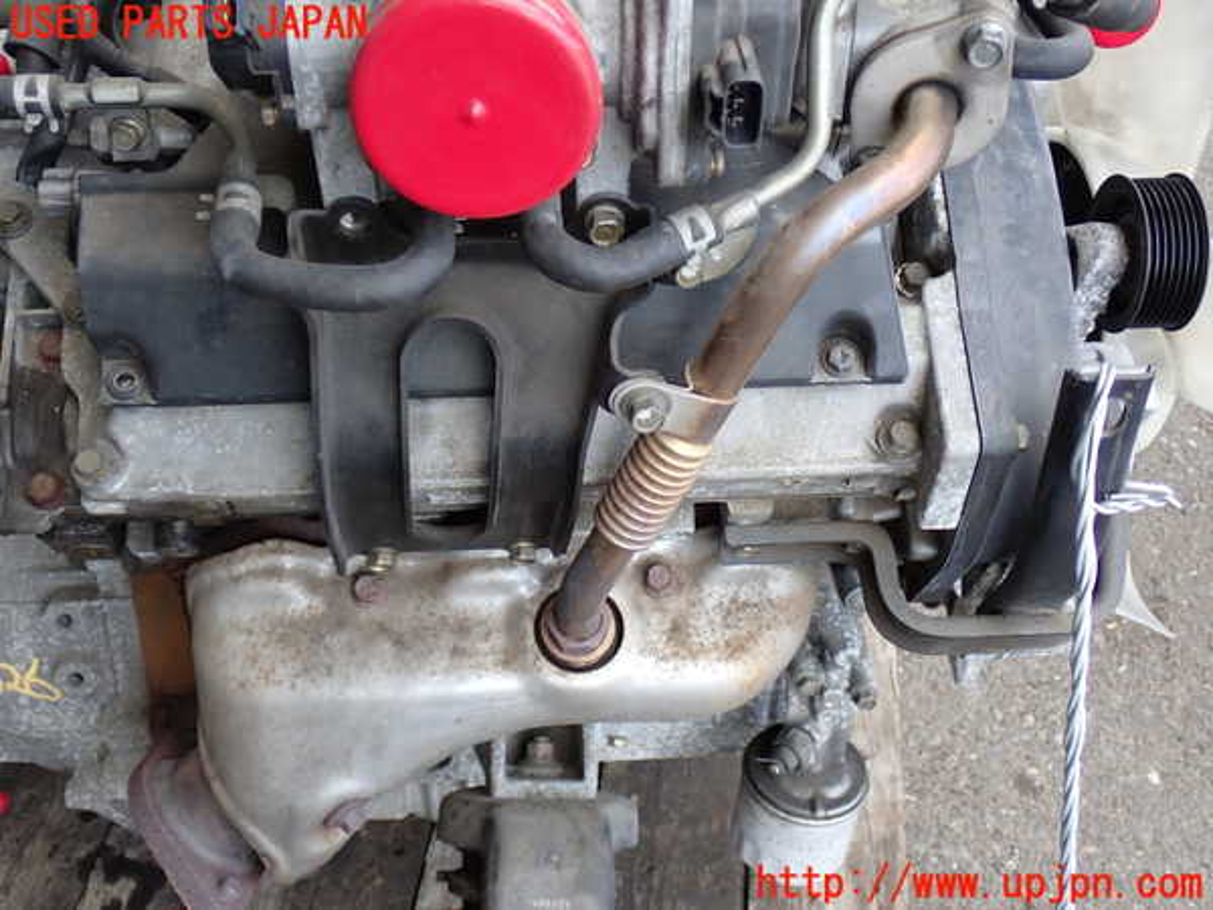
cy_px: 455
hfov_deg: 45.8
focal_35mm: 41
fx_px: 1437
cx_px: 606
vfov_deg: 35.1
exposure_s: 1/80
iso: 125
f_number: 2.8
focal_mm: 7.31
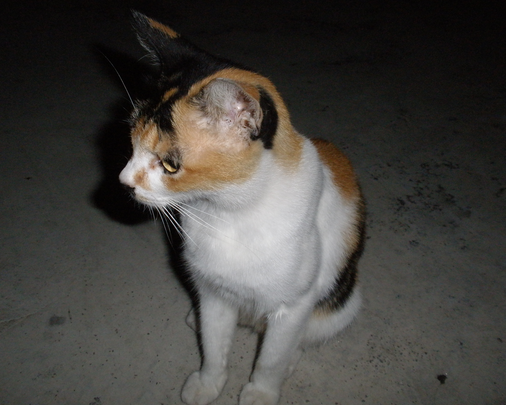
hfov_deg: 46.8
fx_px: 584
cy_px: 203
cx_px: 268
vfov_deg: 38.2
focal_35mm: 39
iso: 200
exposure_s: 1/30
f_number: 10
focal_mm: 6.6
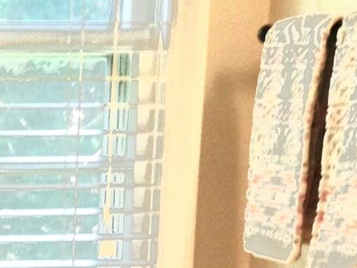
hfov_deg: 13.3
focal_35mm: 141
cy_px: 467
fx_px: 1454
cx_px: -149
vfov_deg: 10.0
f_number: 2.4
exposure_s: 1/20
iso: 64
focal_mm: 4.12
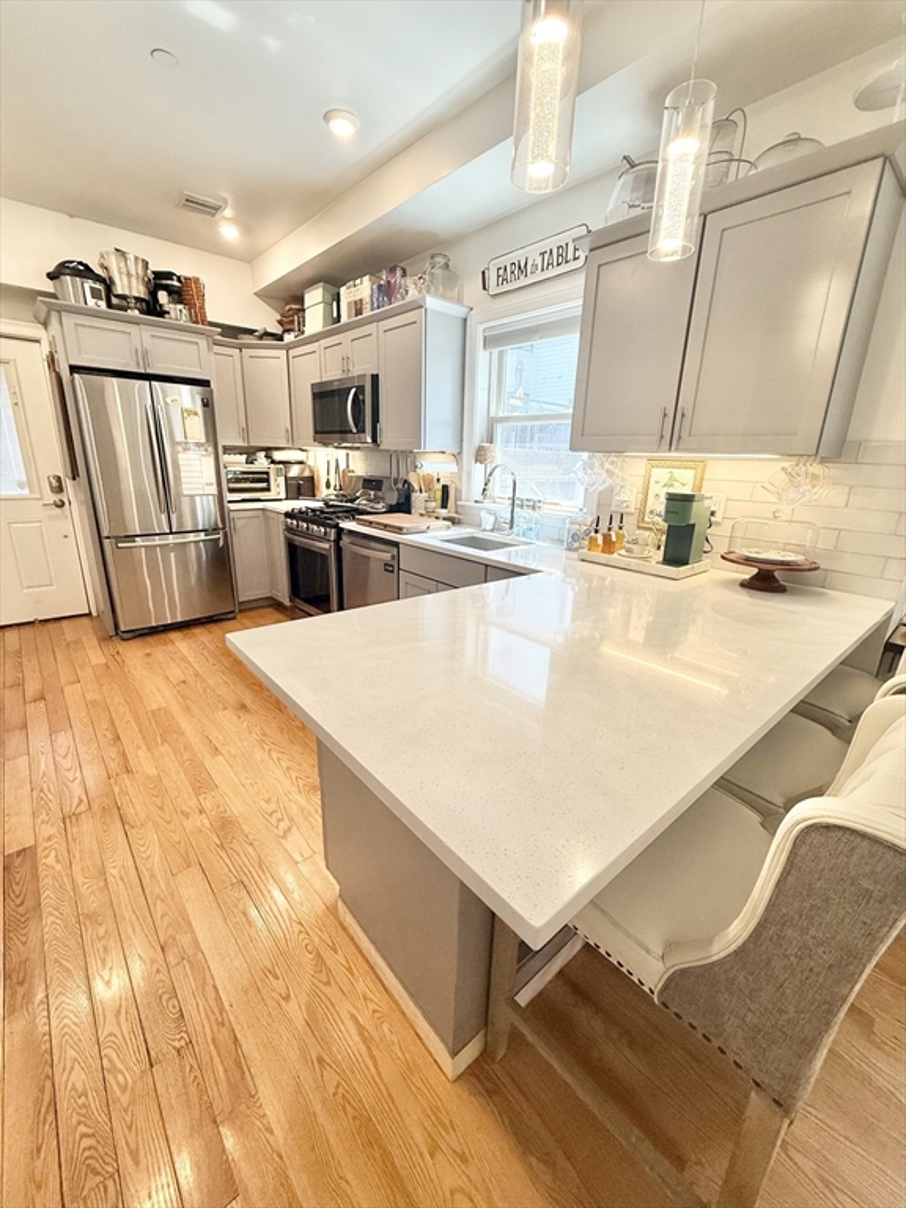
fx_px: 489
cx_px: 453
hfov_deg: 85.7
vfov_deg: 102.1
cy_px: 604
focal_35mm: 14
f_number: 2.2
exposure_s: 1/120
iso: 100
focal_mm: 2.22
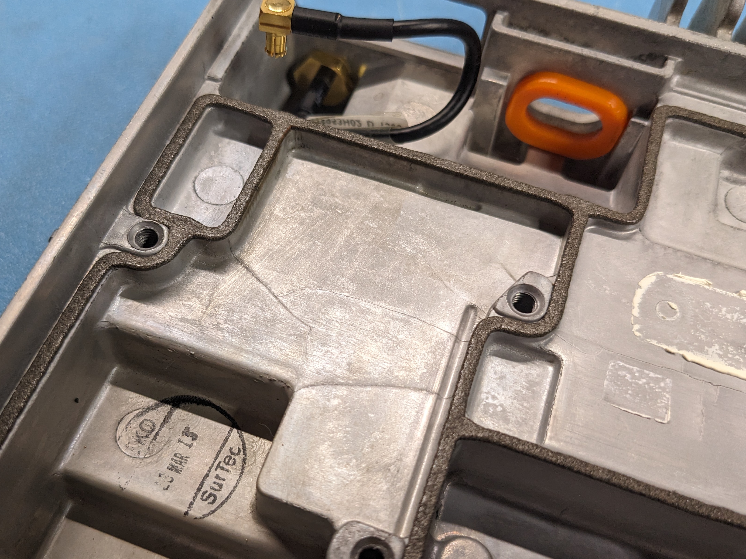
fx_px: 733
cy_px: 299
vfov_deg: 41.8
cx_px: 310
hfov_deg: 53.7
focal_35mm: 34
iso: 93
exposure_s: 1/60
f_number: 1.73
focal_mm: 4.38
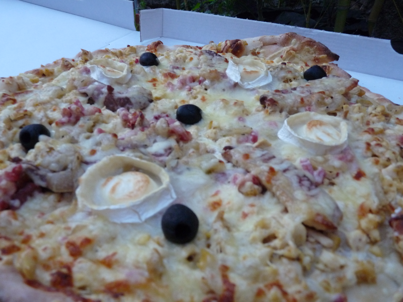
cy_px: 151
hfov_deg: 65.3
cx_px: 202
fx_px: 314
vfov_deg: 51.4
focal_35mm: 27
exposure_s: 1/20
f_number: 2.8
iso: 400
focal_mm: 4.8
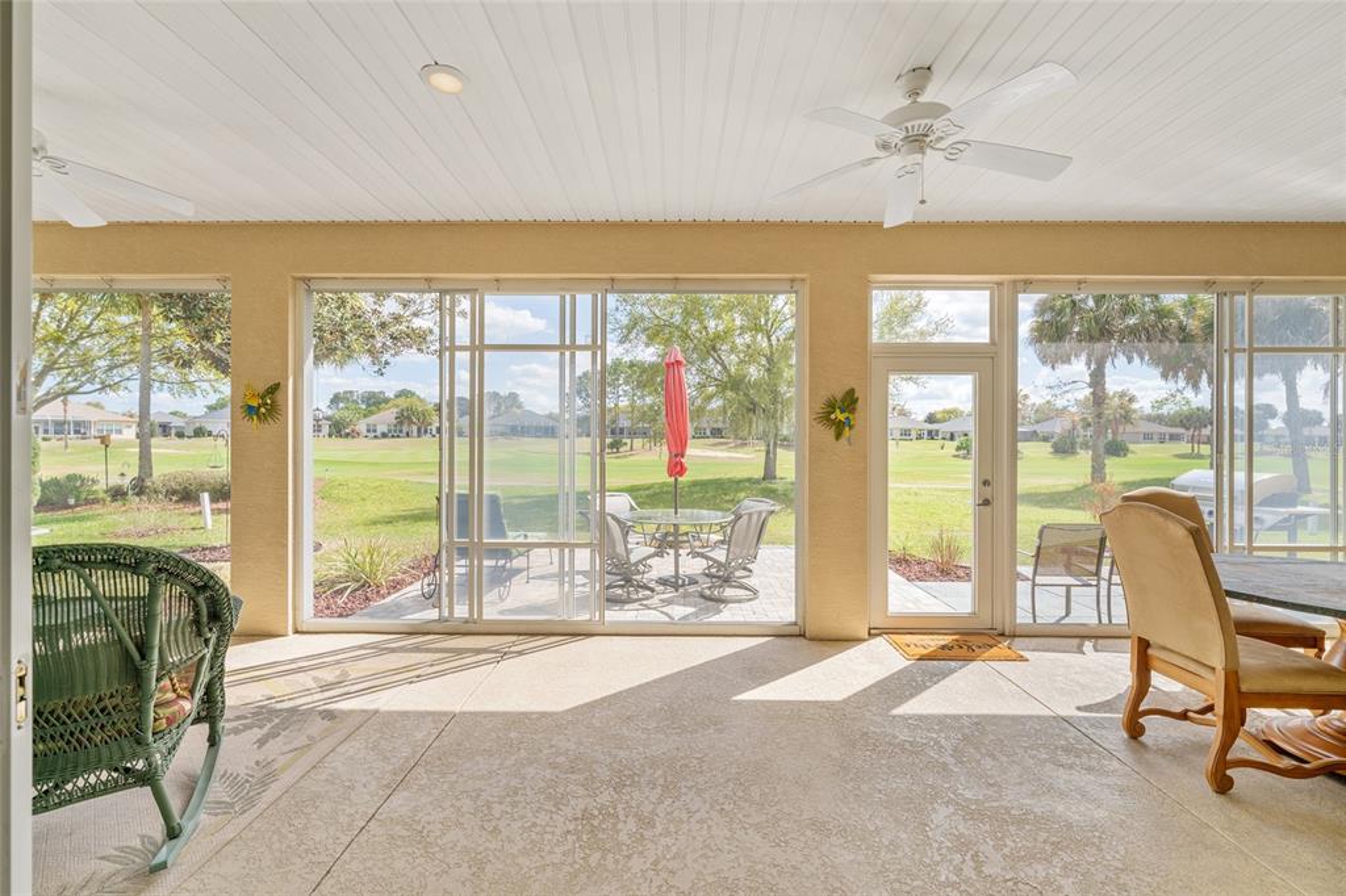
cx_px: 673
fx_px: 523
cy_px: 448
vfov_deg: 81.2
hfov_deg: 104.3
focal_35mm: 14
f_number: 8
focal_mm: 14
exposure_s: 1/60
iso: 320
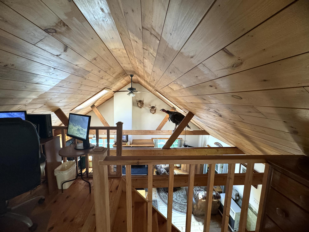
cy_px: 116
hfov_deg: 102.1
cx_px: 154
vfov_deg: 85.7
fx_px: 125
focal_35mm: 14
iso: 400
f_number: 2.2
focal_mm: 2.22
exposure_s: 1/60
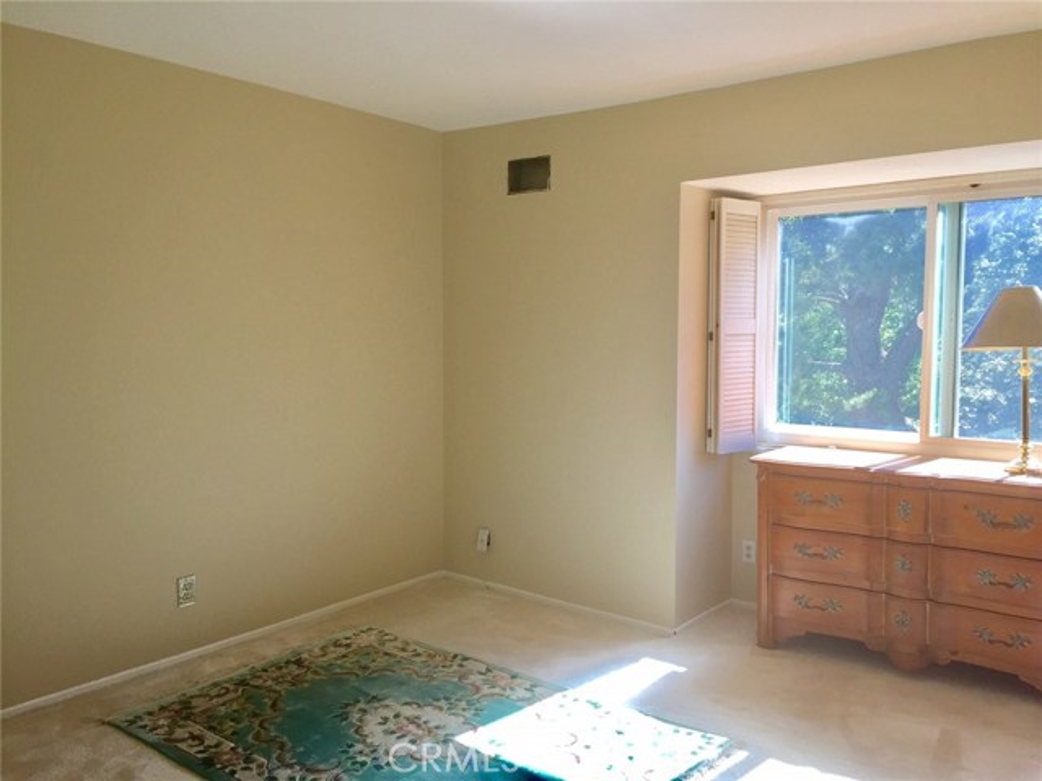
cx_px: 521
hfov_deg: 61.7
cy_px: 390
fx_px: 873
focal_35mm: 29
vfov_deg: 48.2
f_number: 2.2
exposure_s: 1/153
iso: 32
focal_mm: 4.15
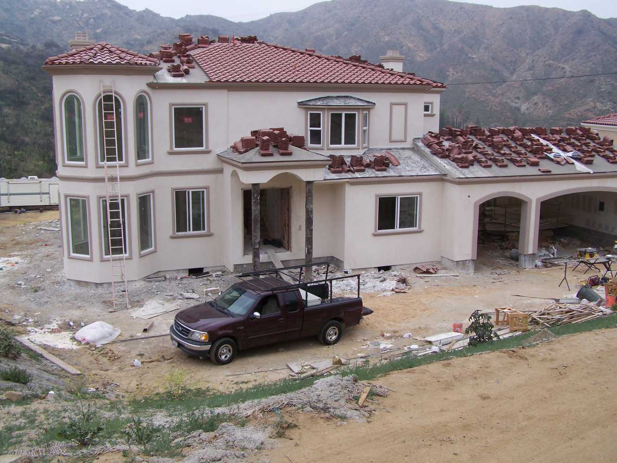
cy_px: 232
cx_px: 308
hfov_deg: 49.0
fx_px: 677
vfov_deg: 37.7
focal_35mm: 38
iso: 64
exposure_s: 1/400
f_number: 4
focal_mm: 6.3
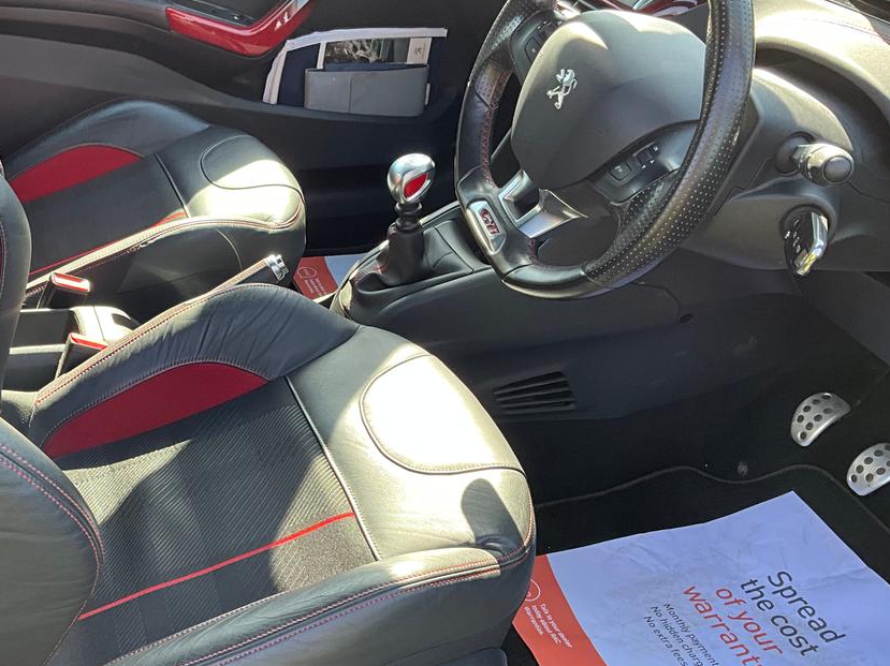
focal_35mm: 42
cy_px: 361
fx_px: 1079
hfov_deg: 43.8
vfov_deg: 34.3
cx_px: 260
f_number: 1.8
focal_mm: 3
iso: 40
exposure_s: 1/122
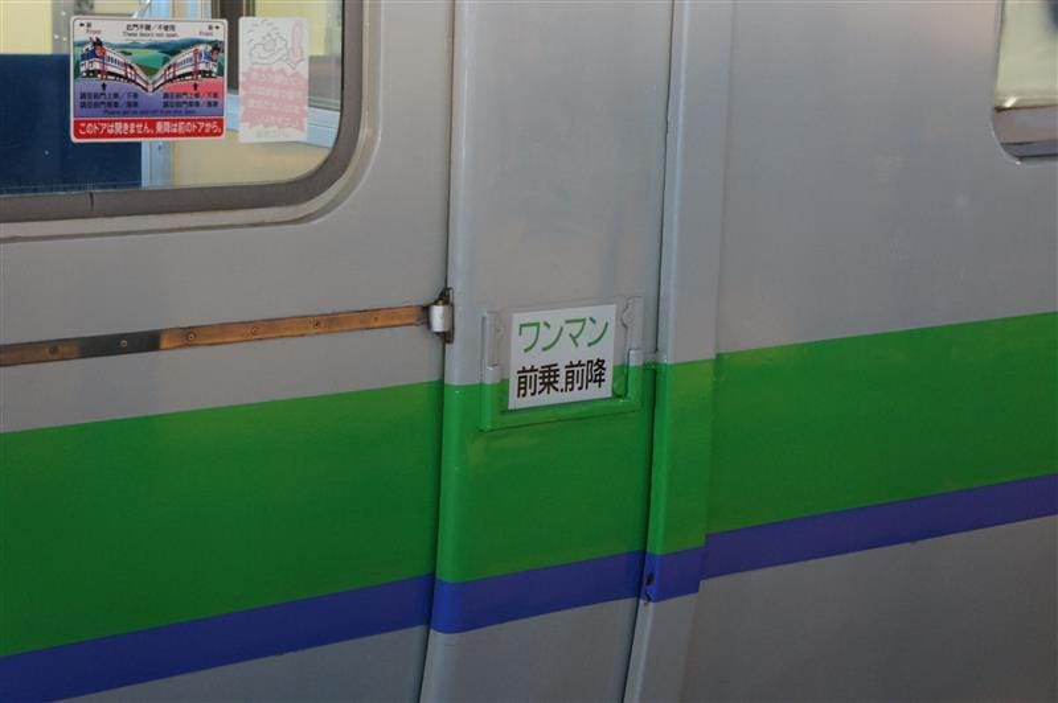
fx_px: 2408
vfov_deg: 16.6
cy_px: 352
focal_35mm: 82
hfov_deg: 24.8
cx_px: 529
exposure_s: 1/25
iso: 1600
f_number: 5.6
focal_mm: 55
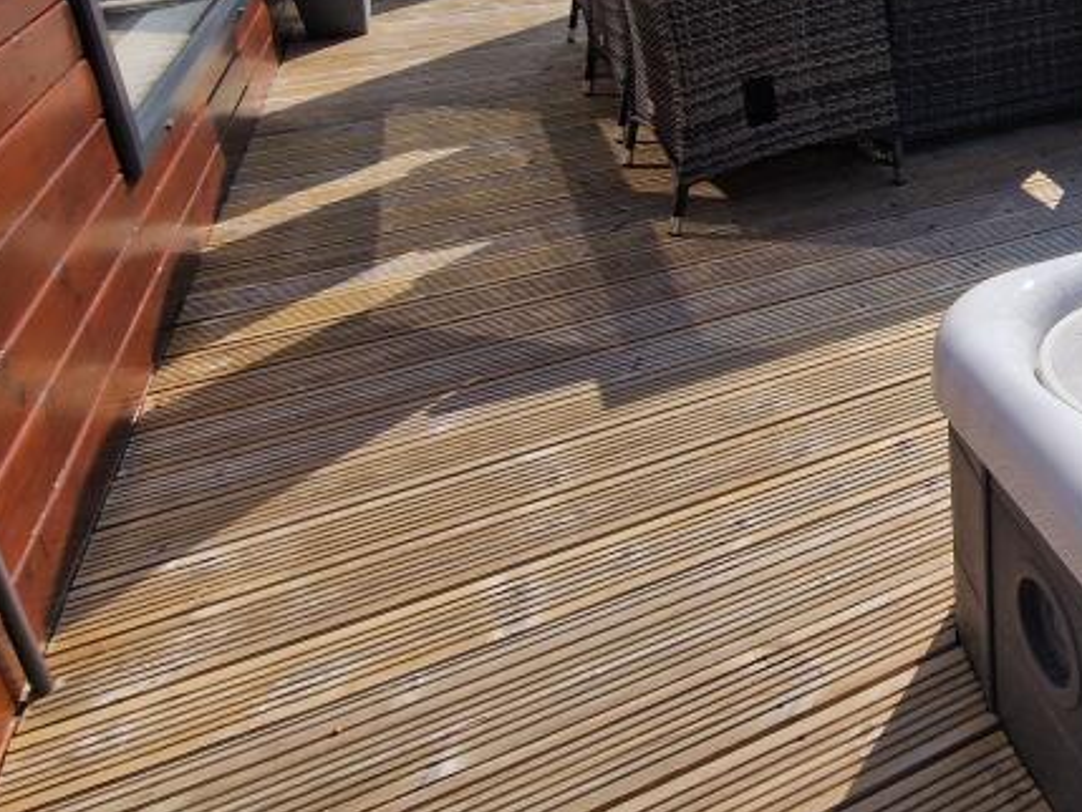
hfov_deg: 50.9
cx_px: 994
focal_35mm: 31
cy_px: 86
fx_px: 969
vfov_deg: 41.9
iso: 50
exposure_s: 1/4368
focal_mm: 2.2
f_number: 2.2
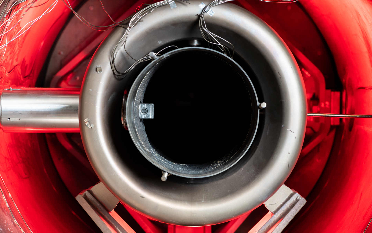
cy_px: 112
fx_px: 1095
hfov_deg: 19.3
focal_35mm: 108
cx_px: 187
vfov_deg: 12.1
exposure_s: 1/200
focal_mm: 105
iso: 320
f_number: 11
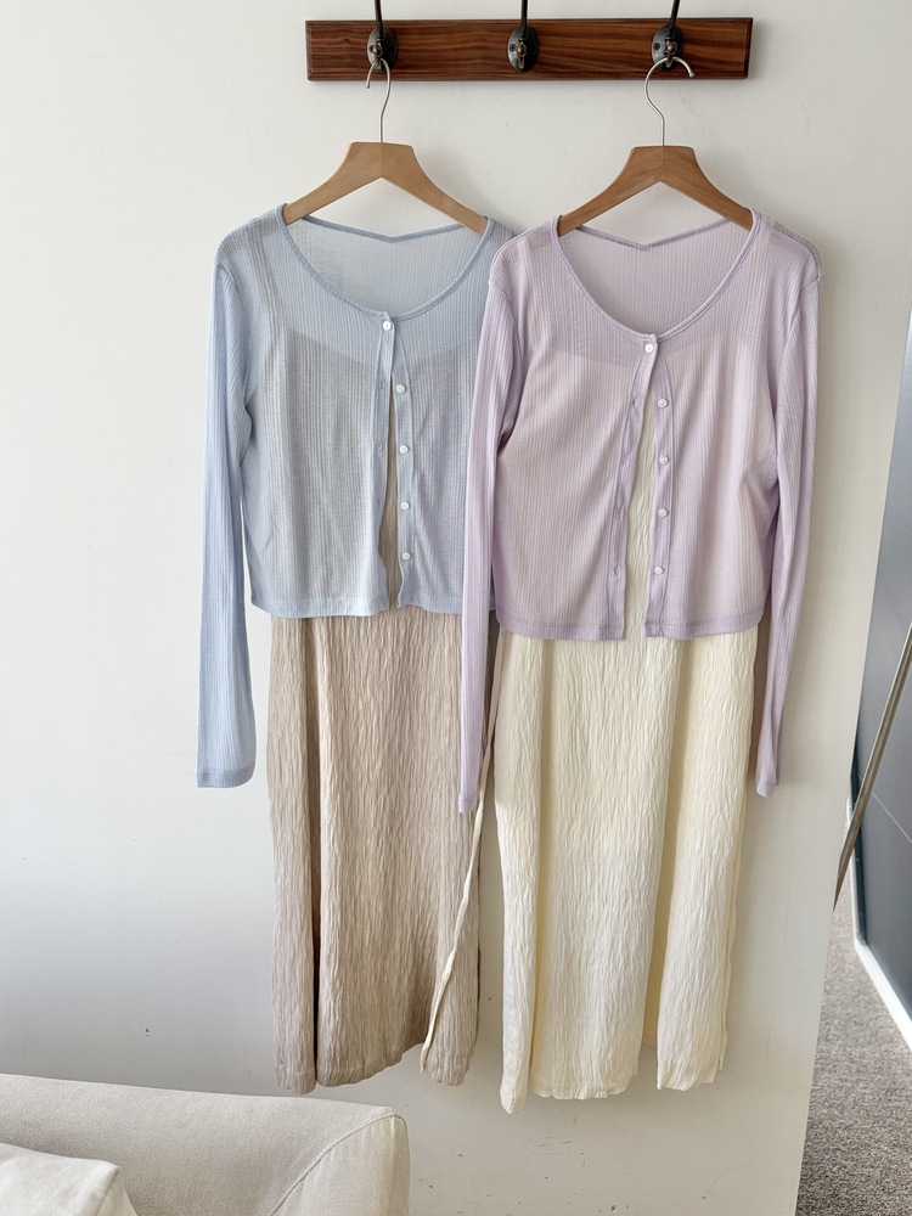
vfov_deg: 67.3
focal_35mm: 26
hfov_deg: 53.1
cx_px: 456
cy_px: 608
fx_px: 913
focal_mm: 5.96
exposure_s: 1/121
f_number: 1.6
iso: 64
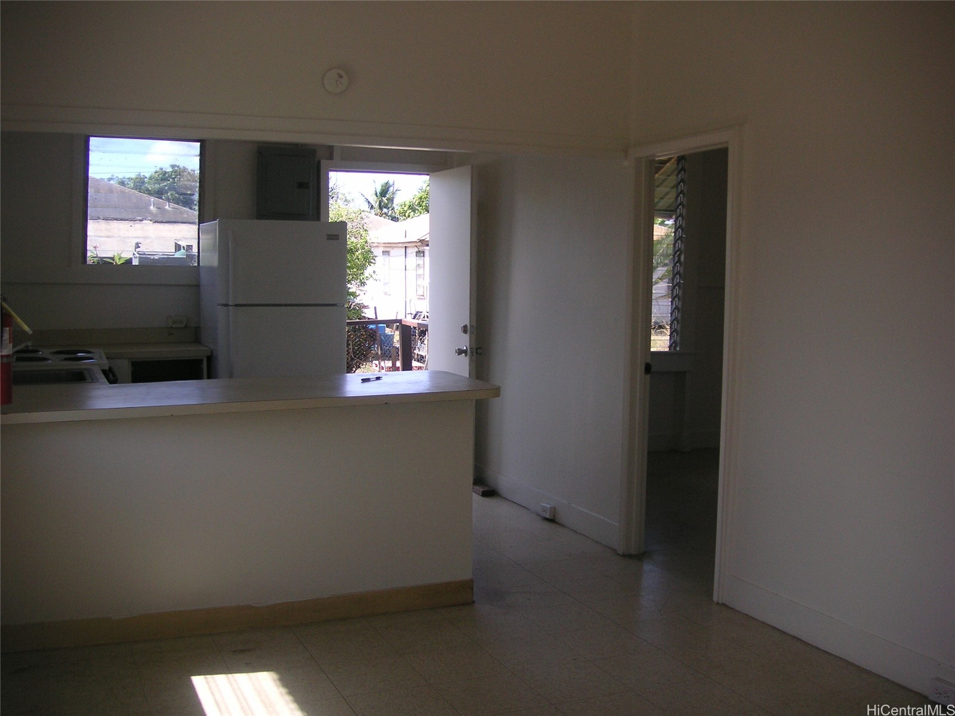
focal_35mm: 37
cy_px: 358
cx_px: 478
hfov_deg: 50.1
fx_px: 1021
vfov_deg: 38.7
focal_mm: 6.1
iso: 50
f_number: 2.8
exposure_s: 1/250
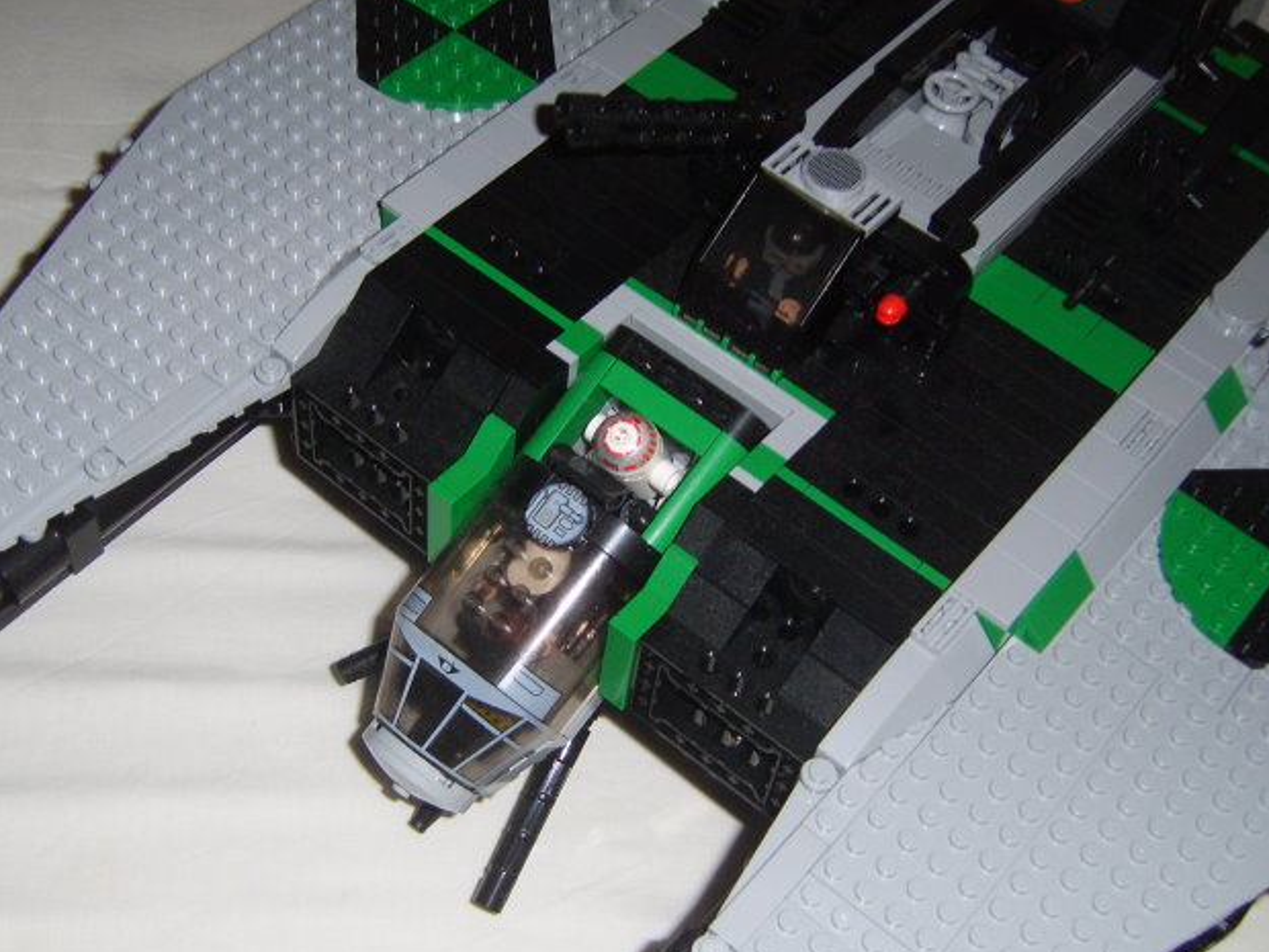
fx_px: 1796
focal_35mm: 49
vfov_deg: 29.7
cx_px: 587
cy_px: 528
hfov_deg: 38.9
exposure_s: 1/30
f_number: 2.8
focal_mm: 7.8
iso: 100
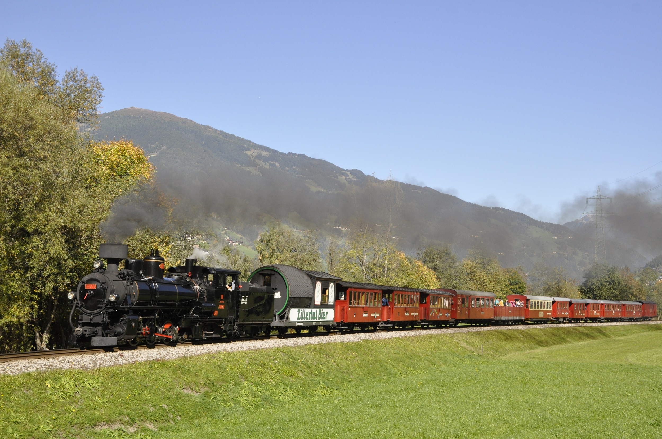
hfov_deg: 42.4
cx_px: 331
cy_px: 220
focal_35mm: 46
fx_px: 854
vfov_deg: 28.9
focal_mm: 31
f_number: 9
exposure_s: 1/1250
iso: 800
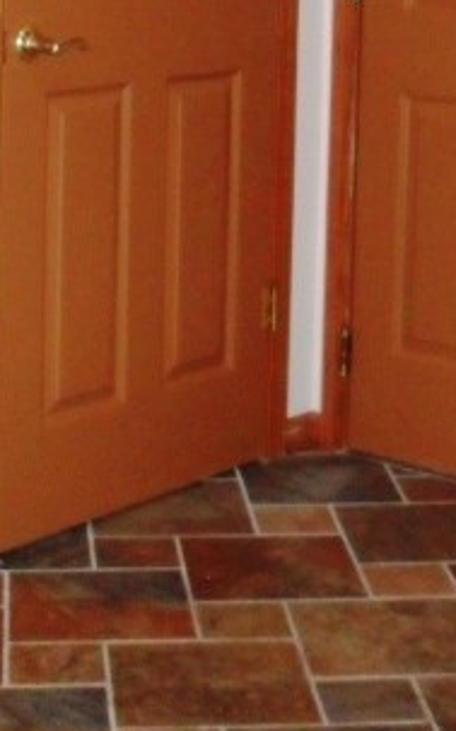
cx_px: 249
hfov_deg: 13.9
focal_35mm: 94
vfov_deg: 20.9
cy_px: -104
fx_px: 1872
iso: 320
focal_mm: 6.3
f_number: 3
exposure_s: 1/45
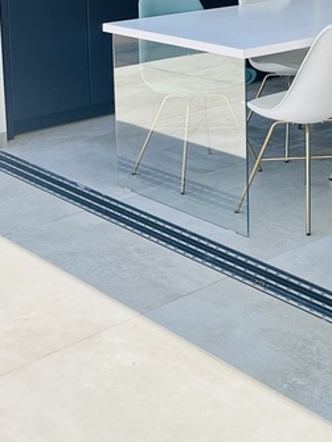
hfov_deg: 19.4
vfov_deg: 25.8
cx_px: 435
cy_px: -39
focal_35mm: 70
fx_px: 894
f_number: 1.78
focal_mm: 6.86
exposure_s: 1/2155
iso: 80
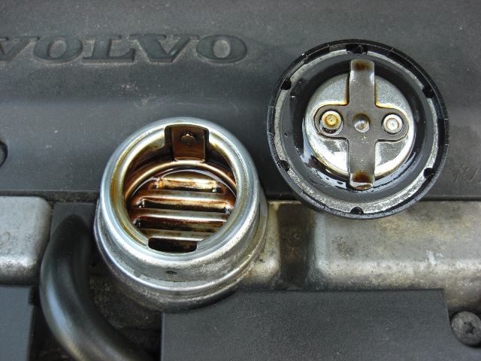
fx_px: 528
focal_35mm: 38
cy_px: 180
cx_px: 240
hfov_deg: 49.0
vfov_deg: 37.7
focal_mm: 7.9
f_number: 2.8
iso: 100
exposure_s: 1/60
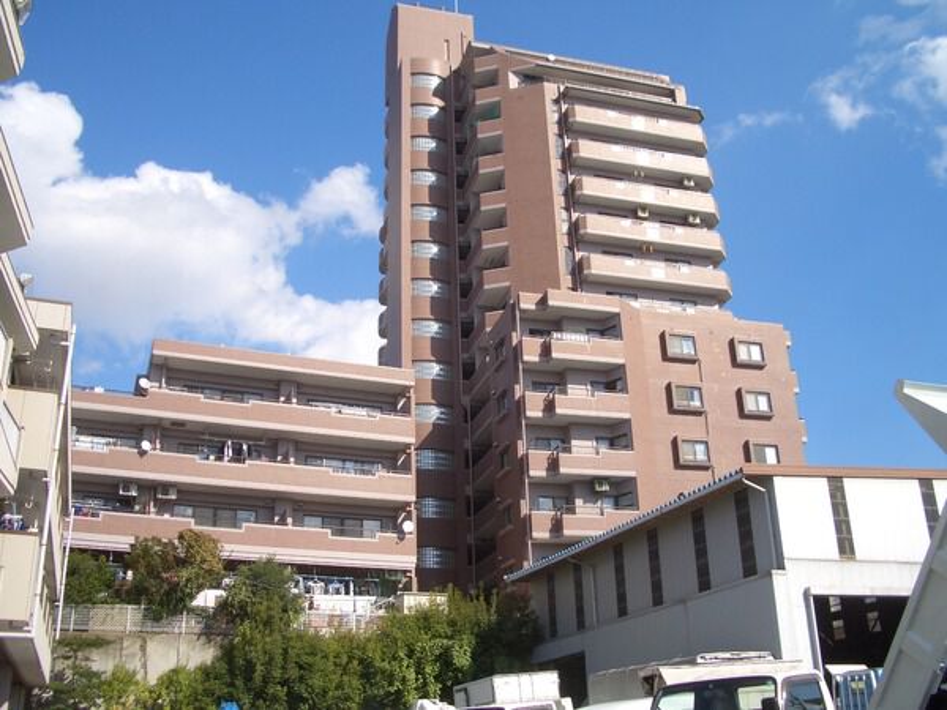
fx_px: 958
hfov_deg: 52.6
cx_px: 474
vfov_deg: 40.7
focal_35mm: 35
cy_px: 355
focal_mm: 5.8
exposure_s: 1/400
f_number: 4.3
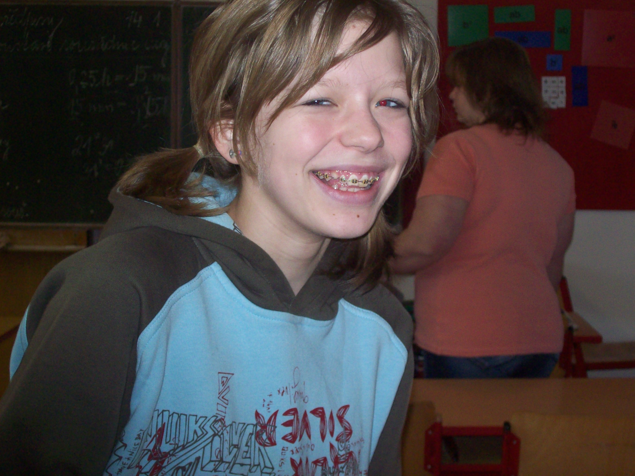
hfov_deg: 27.8
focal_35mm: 70
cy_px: 238
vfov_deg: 21.0
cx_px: 318
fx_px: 1284
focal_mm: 11.6
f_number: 3.8
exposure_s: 1/97.2
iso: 200
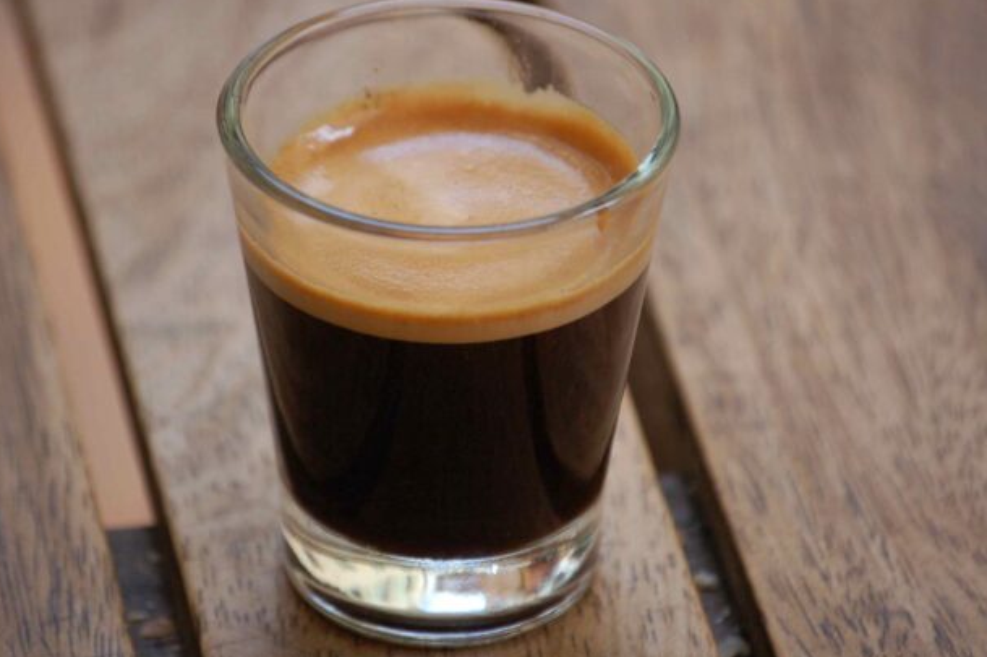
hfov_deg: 7.6
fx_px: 7413
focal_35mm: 271
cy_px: 295
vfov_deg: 5.1
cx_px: 473
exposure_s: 1/400
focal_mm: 145
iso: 800
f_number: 5.3
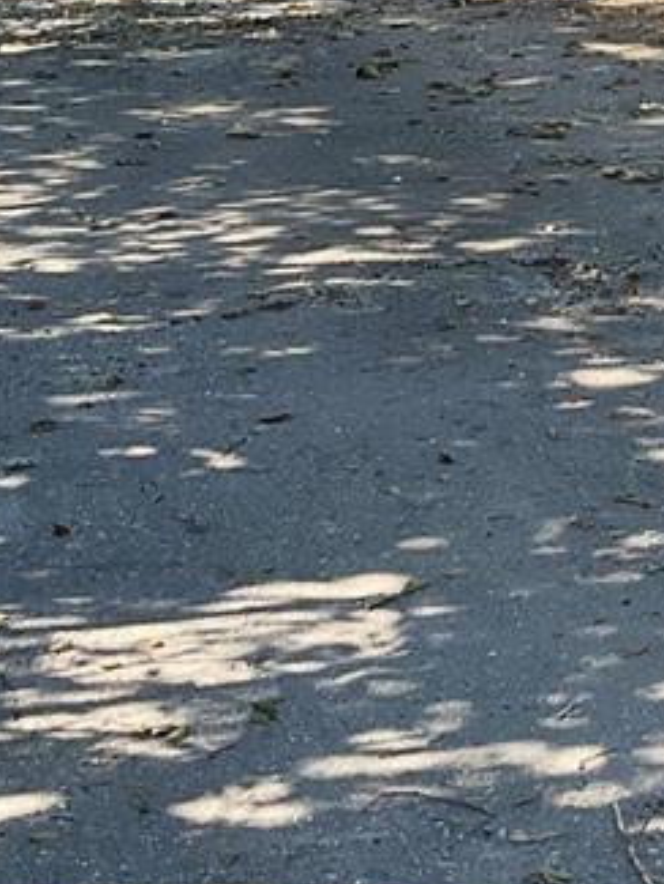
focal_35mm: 107
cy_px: -150
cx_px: 732
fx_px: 2735
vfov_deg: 17.6
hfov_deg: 13.6
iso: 16
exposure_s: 1/495
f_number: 1.8
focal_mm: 3
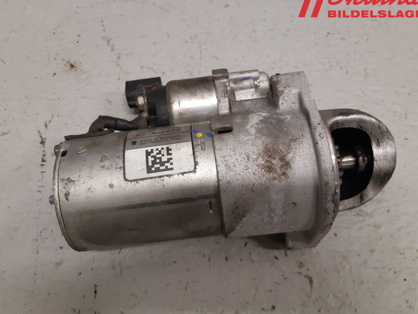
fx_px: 338
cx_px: 208
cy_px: 149
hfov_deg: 63.5
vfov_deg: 49.7
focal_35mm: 28
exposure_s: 1/50
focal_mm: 3.93
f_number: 1.7
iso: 125
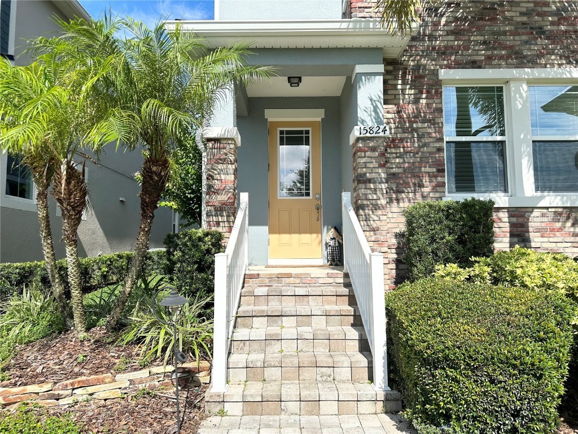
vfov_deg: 56.8
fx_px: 401
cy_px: 217
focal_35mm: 24
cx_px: 289
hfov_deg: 71.6
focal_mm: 6.86
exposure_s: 1/4762
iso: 80
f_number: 1.78
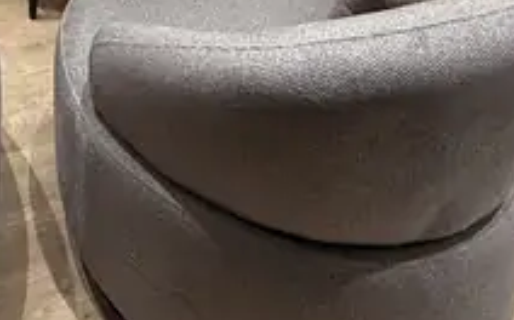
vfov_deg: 13.9
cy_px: -464
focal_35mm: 63
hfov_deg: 28.9
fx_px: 882
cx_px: -75
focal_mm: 2.22
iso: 250
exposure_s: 1/100
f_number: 2.2
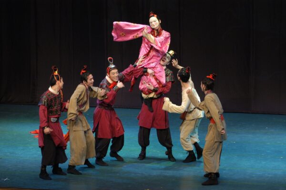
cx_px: 143
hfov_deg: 11.0
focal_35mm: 188
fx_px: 1488
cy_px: 95
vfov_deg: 7.3
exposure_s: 1/100
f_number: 3.5
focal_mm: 125
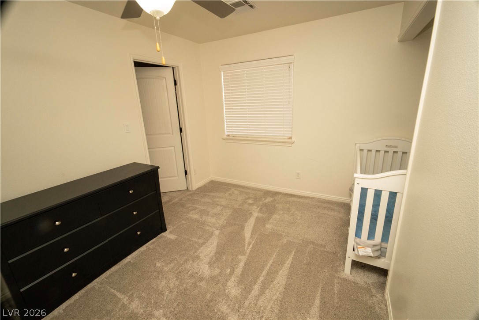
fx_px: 200
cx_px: 240
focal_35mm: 15
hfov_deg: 100.4
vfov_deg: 77.3
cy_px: 160
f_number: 22
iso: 6400
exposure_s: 1/60
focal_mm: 15
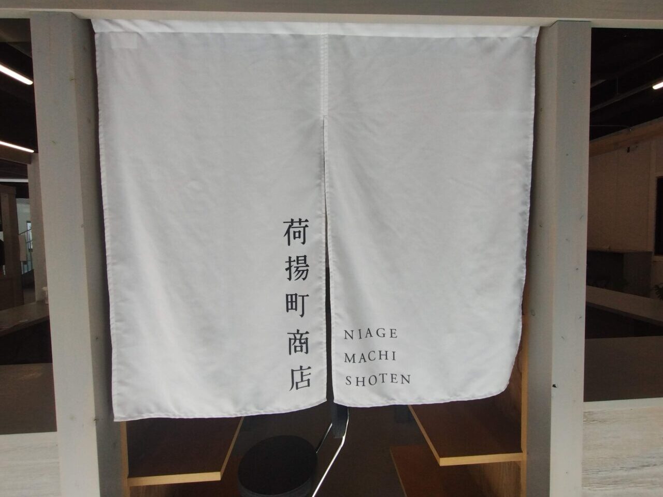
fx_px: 306
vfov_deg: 78.1
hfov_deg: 94.5
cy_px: 248
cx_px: 332
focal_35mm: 16
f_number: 2.2
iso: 100
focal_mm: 1.66
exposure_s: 1/144
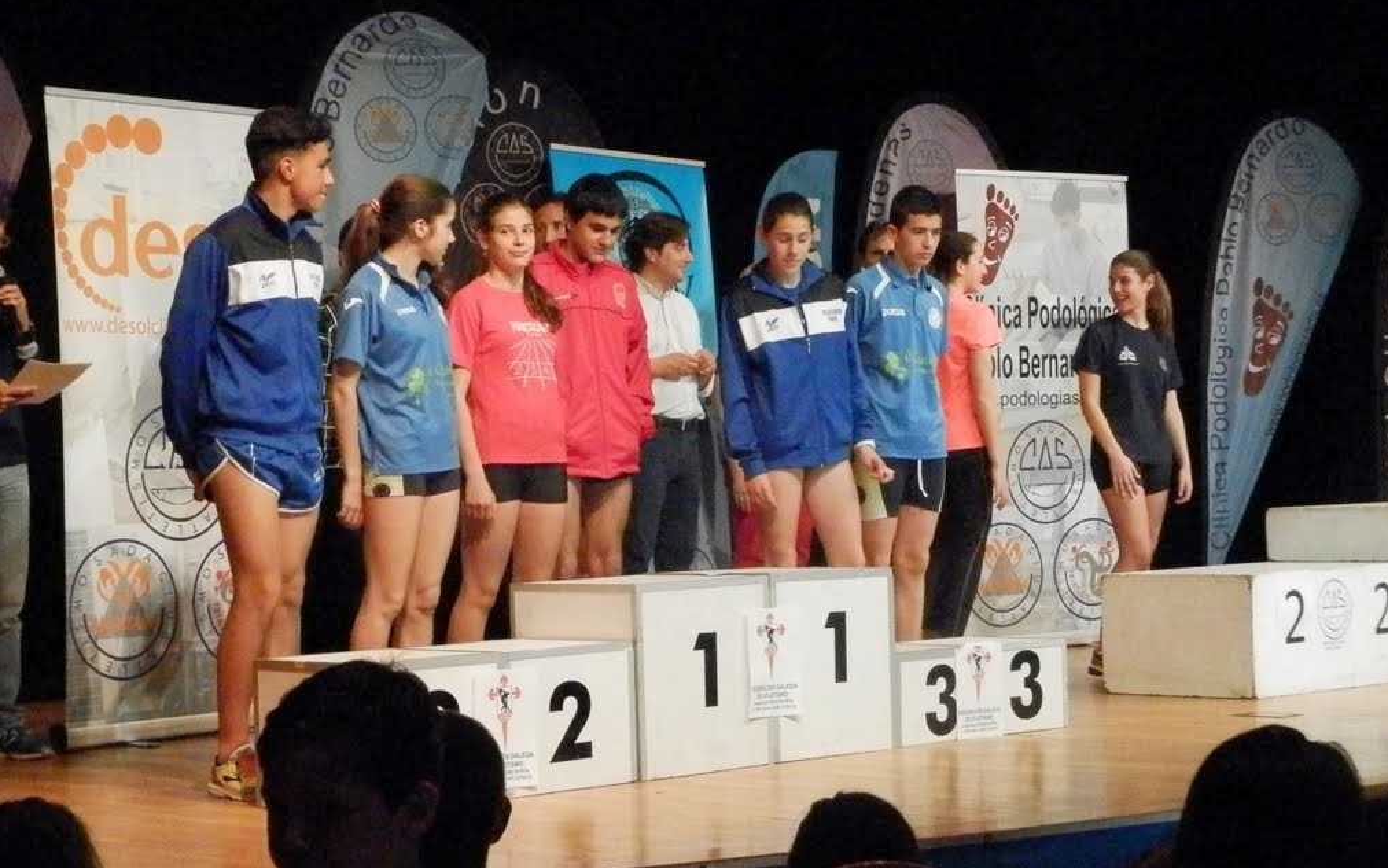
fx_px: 2762
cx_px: 700
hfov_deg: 28.2
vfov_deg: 17.8
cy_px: 519
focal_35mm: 73
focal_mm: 12.2
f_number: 4
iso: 1600
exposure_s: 1/125
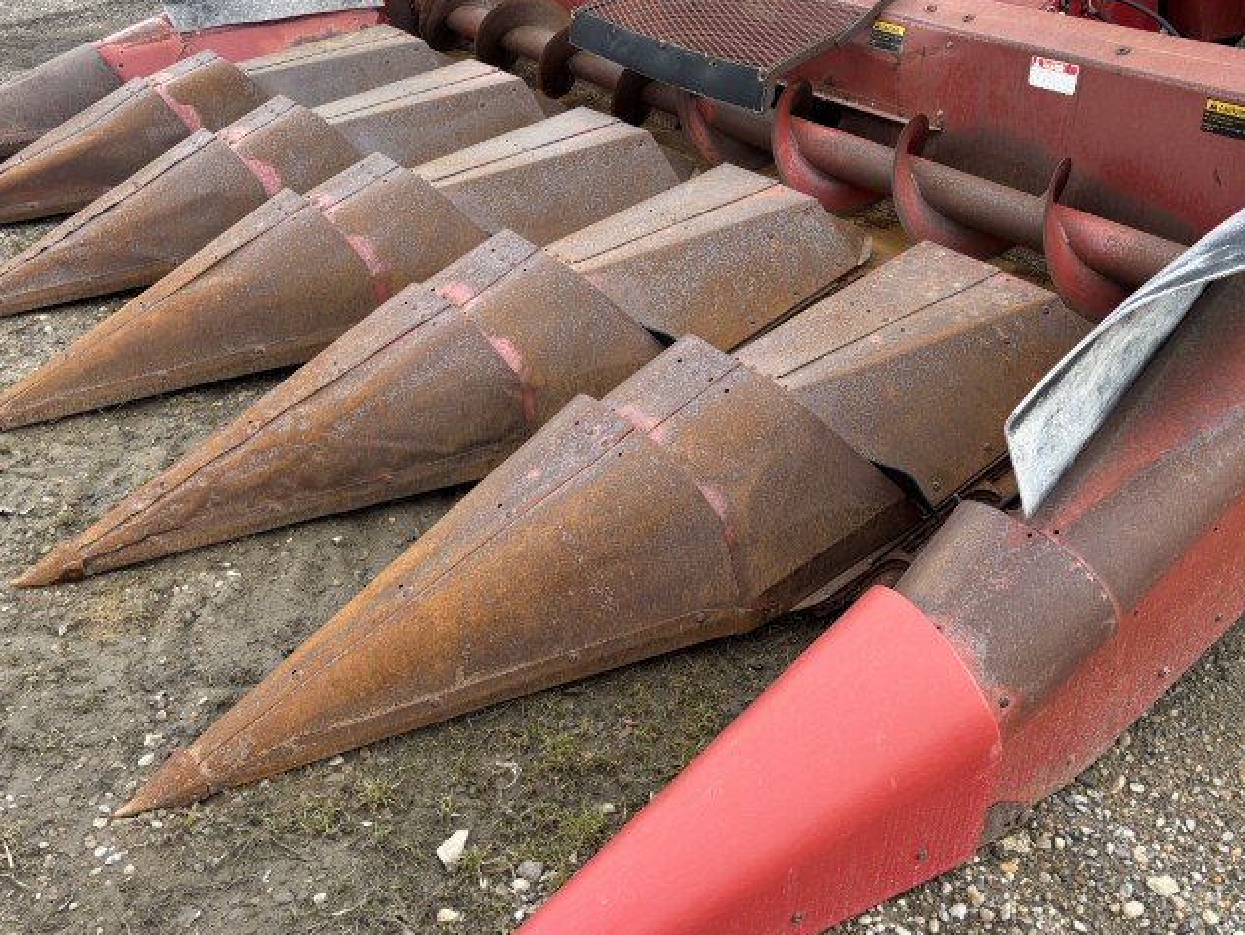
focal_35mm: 33
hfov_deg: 55.3
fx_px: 1187
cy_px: 417
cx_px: 678
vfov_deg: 42.9
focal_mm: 5.96
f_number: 1.6
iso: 50
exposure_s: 1/525
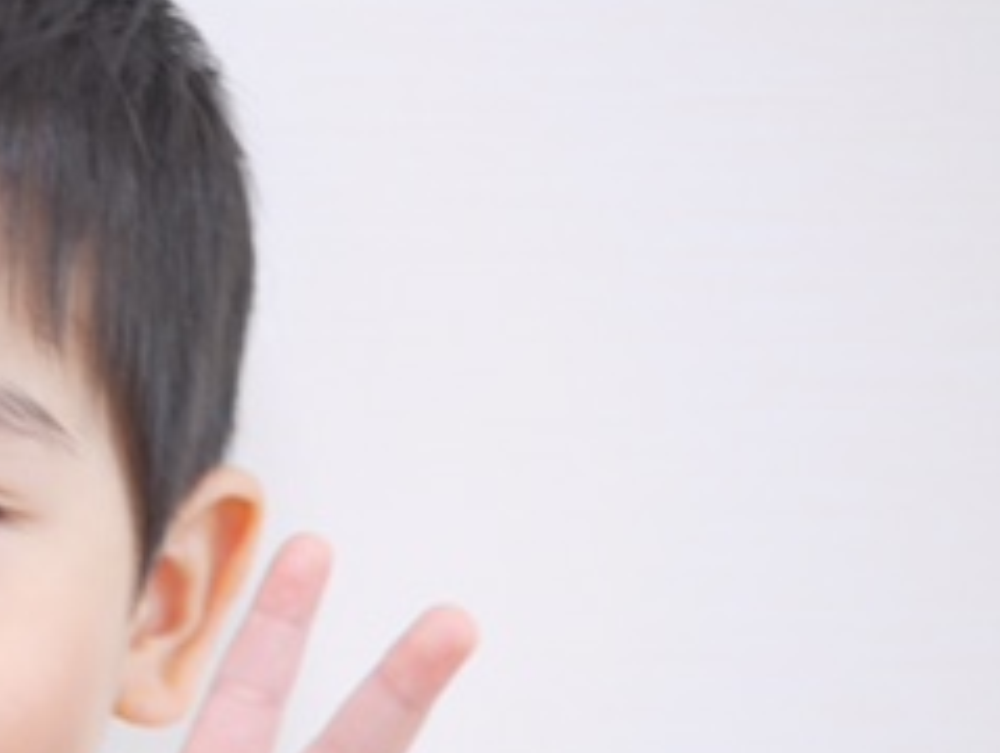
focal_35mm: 107
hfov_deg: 17.5
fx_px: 3096
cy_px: 615
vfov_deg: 13.8
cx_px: -205
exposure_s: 1/80
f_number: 1.7
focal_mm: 20
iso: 200
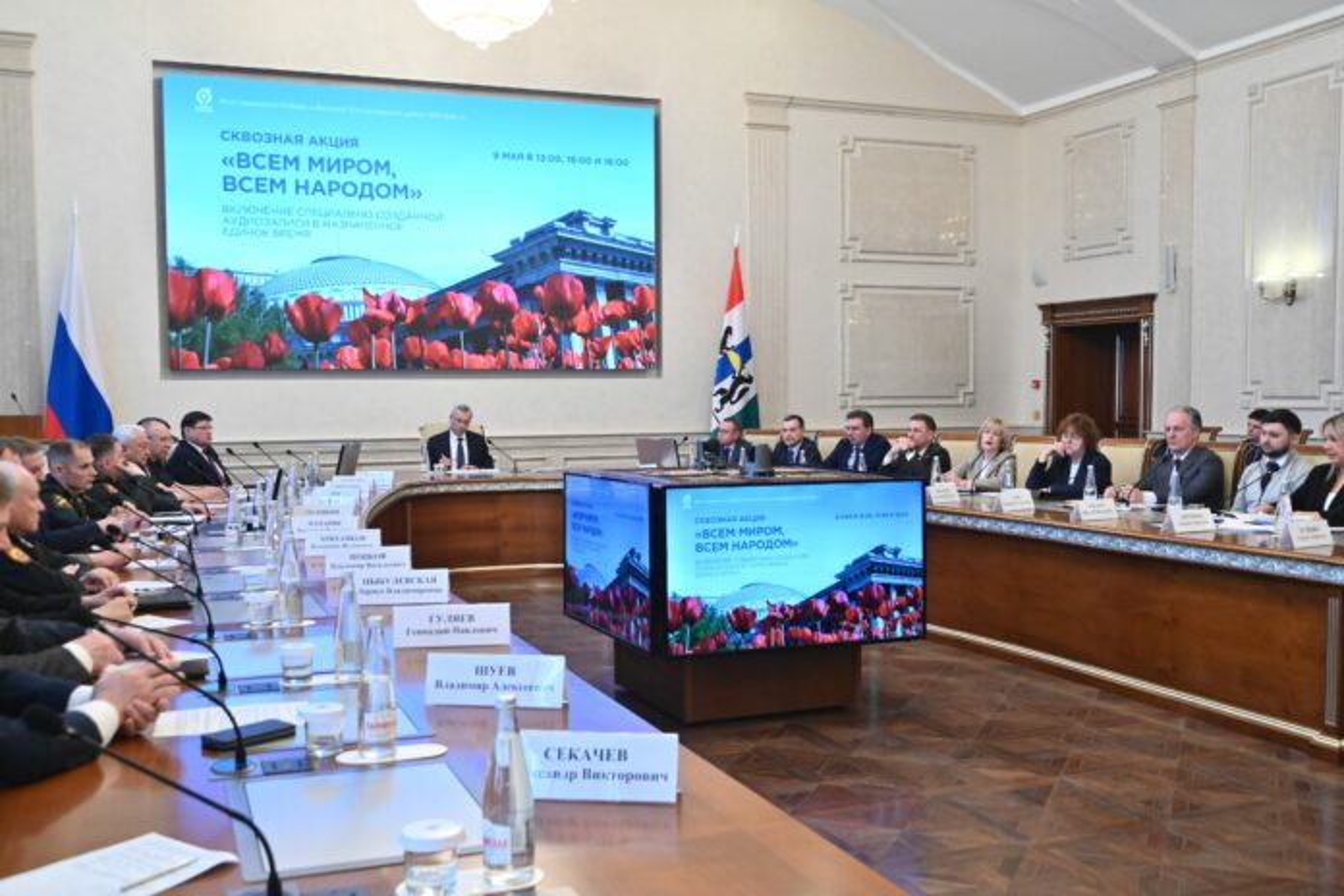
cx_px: 672
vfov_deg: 37.9
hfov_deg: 54.4
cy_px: 448
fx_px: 1307
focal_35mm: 35
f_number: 10
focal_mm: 35
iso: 5000
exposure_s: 1/160
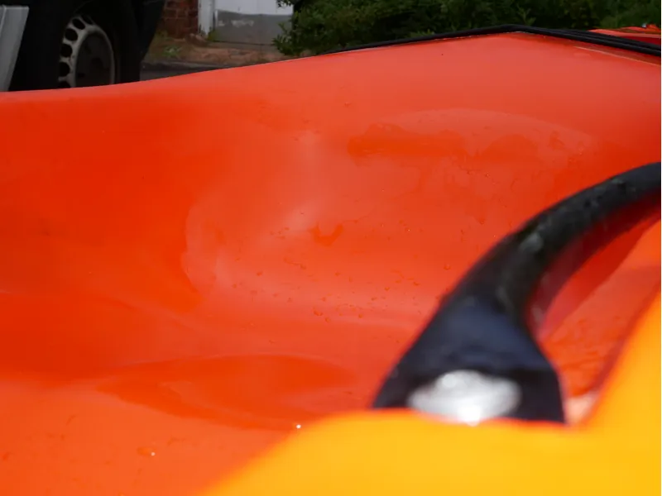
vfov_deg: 29.1
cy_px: 248
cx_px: 331
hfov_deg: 38.2
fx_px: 956
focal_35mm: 50
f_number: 11
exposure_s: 1/160
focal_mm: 25
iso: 200
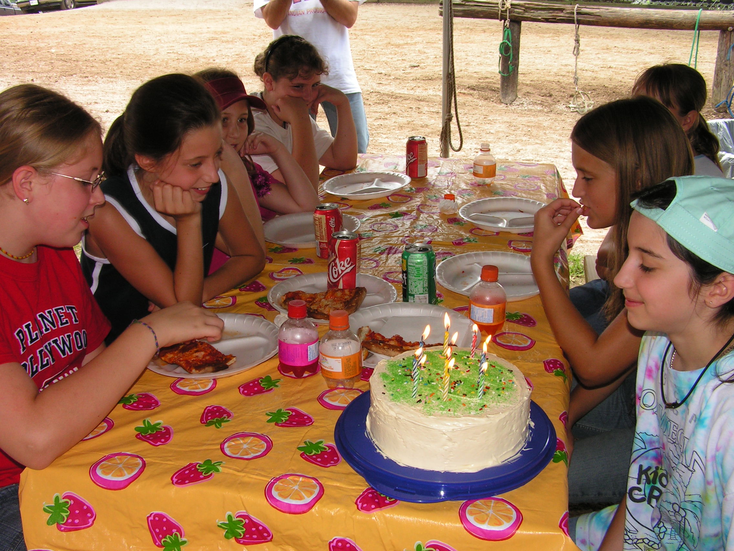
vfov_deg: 37.7
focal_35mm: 38
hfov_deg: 49.0
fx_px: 806
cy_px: 276
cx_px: 367
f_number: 5.6
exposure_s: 1/40
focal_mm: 6.3
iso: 50
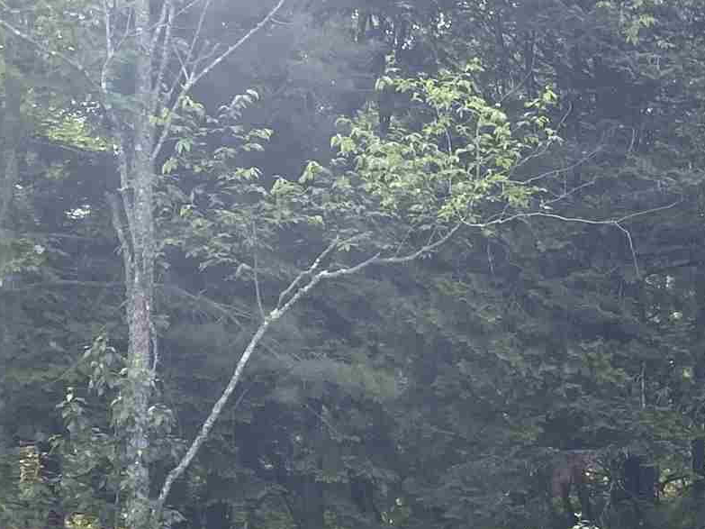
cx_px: 884
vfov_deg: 13.8
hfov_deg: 18.1
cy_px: 743
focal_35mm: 102
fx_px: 2077
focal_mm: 4.25
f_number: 1.8
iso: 32
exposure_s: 1/327
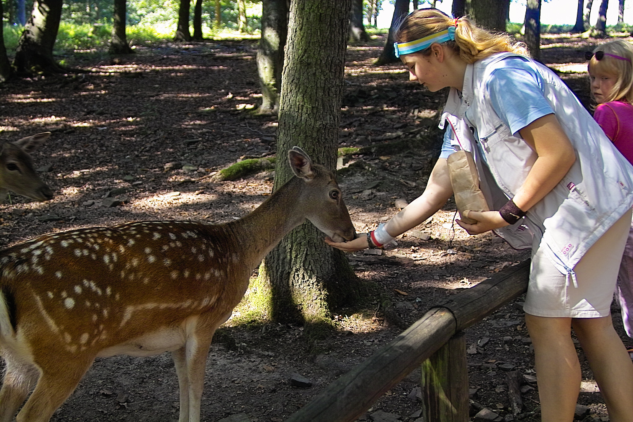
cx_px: 316
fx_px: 862
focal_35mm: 49
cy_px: 211
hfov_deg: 40.3
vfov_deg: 27.5
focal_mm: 29
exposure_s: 1/45
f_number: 3.5
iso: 100
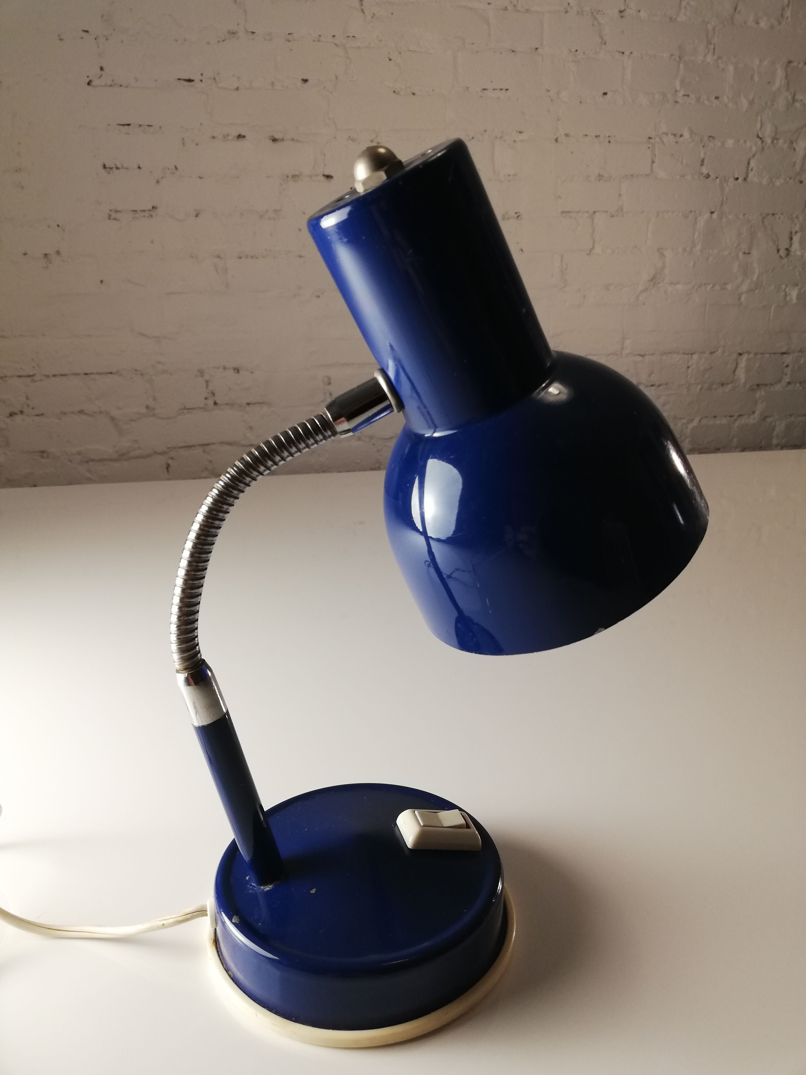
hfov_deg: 53.1
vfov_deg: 67.3
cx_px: 403
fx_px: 807
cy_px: 538
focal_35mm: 26
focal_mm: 3.81
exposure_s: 1/50
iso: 100
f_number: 2.2
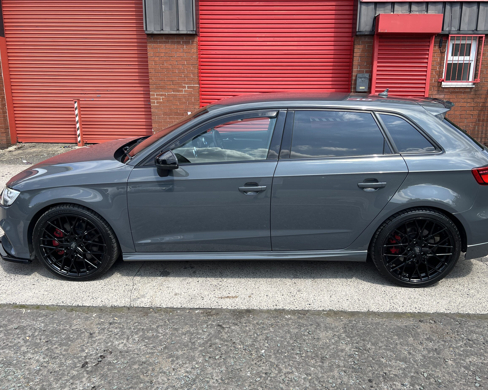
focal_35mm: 28
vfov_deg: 51.5
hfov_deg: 62.2
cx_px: 253
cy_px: 198
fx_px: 404
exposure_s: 1/1621
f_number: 1.5
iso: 50
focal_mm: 5.7
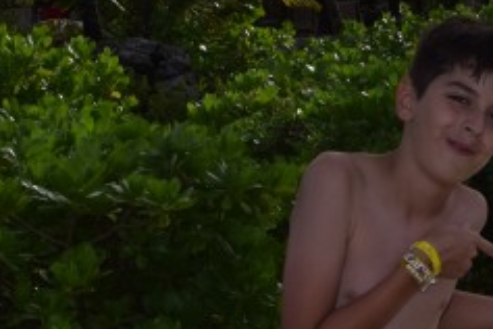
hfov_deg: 14.5
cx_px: 634
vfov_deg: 9.8
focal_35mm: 136
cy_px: 452
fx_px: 1865
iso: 100
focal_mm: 21
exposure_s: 1/200
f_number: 11
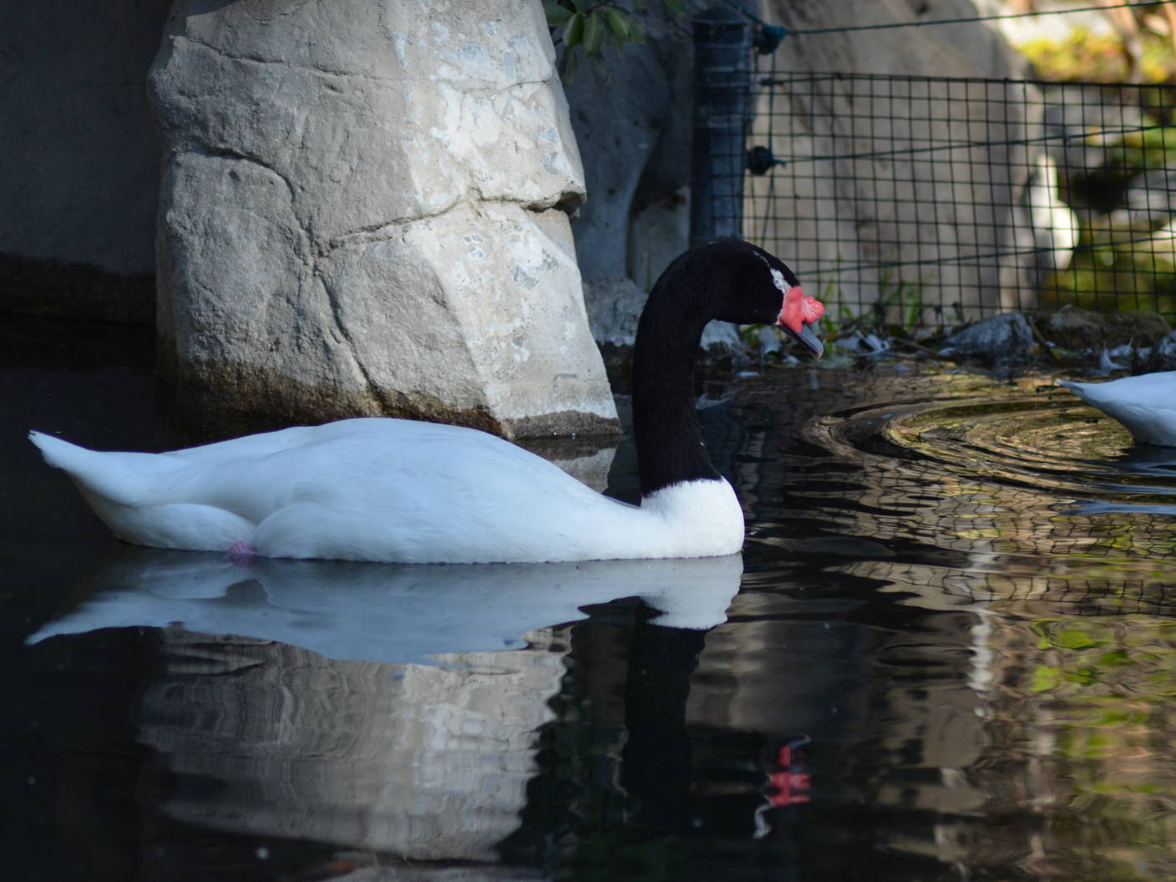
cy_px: 440
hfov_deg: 7.1
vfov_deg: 5.3
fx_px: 9444
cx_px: 575
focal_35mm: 278
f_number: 4.5
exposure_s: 1/1000
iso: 400
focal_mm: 170
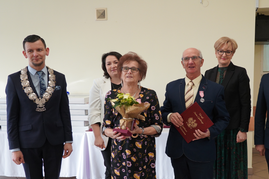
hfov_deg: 46.9
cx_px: 171
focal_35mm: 41
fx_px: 306
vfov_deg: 32.4
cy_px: 115
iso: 1000
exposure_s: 1/160
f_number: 4
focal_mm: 29
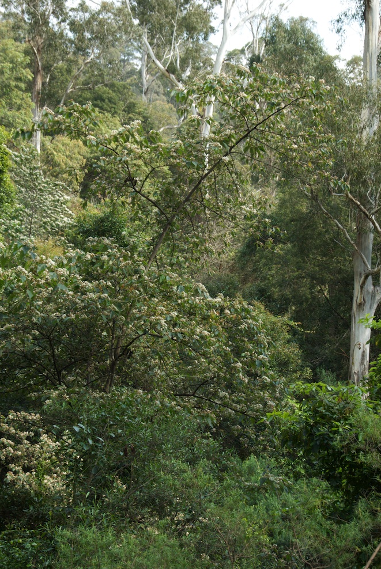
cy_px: 286
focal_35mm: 84
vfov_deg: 24.3
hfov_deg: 16.4
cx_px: 192
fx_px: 1322
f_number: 13
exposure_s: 1/50
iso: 250
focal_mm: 55
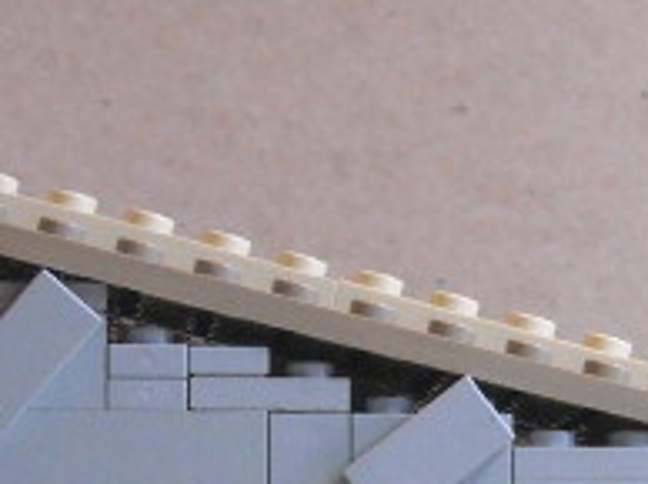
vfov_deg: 4.7
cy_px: 547
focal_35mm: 314
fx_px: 5871
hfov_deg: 6.3
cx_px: 454
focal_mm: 12.3
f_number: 3.9
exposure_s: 1/54
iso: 400
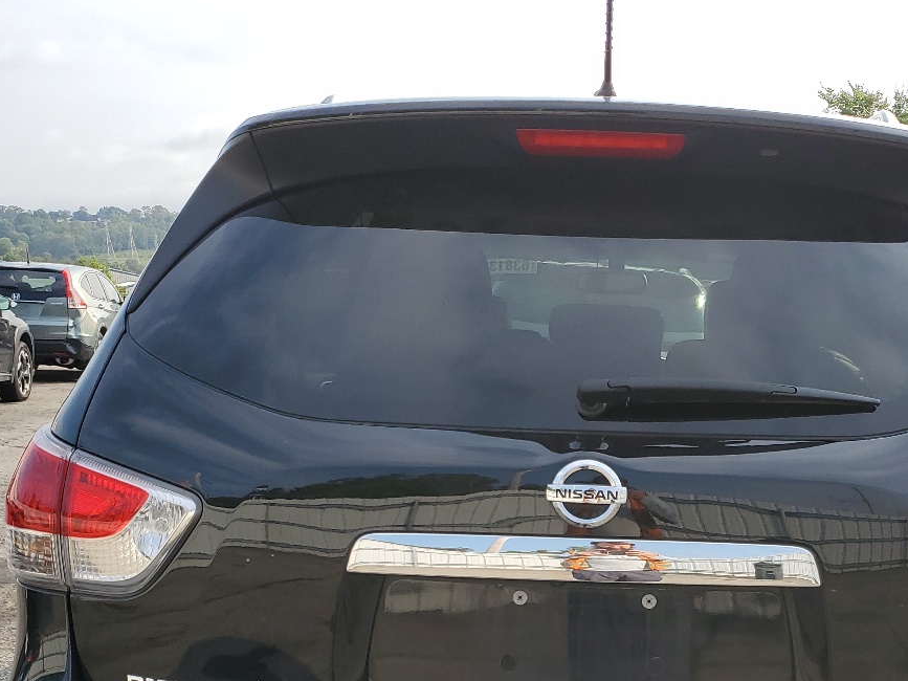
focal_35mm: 48
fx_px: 1259
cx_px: 617
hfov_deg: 39.1
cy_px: 615
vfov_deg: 29.0
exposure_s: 1/2000
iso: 50
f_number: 1.5
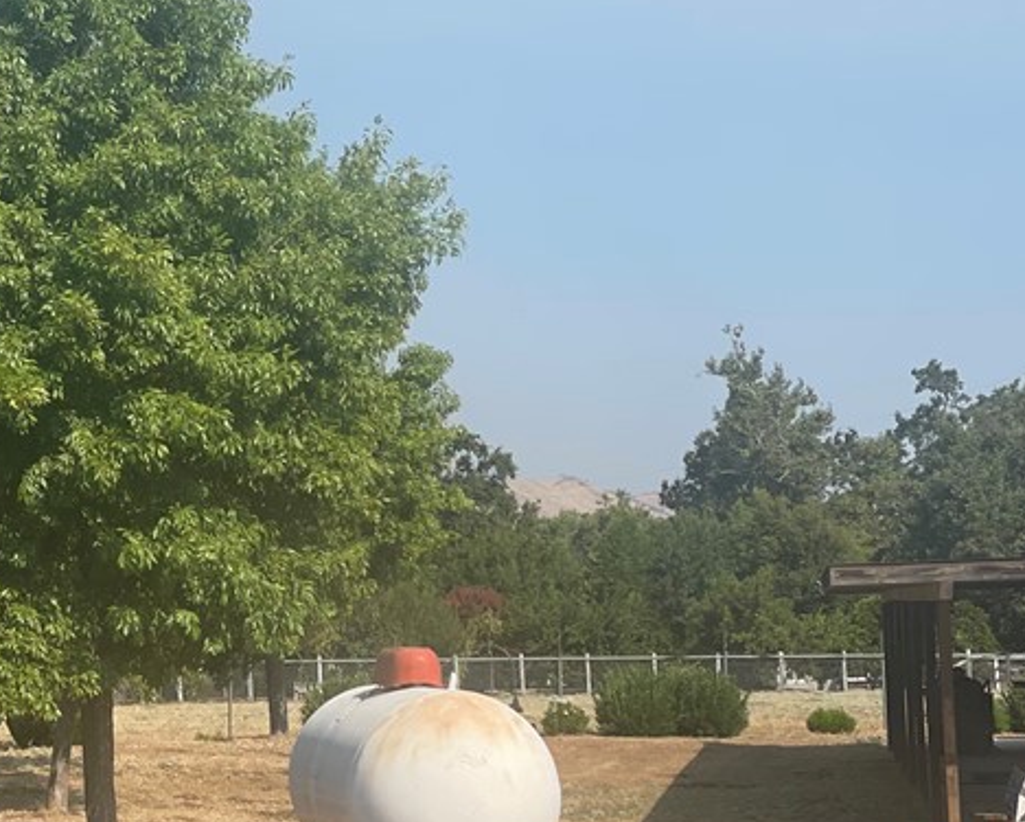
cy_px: 465
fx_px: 3369
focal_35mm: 111
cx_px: 247
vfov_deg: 13.9
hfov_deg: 17.2
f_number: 2
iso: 32
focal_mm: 6
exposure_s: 1/2398
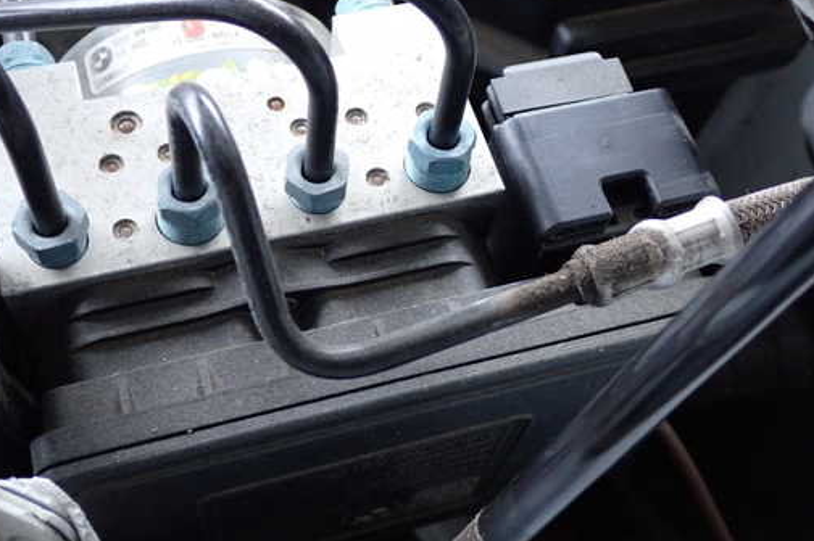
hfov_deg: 41.9
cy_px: 248
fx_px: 1062
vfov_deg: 28.6
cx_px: 358
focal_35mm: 47
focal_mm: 6.83
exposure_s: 1/125
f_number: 2.7
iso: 800
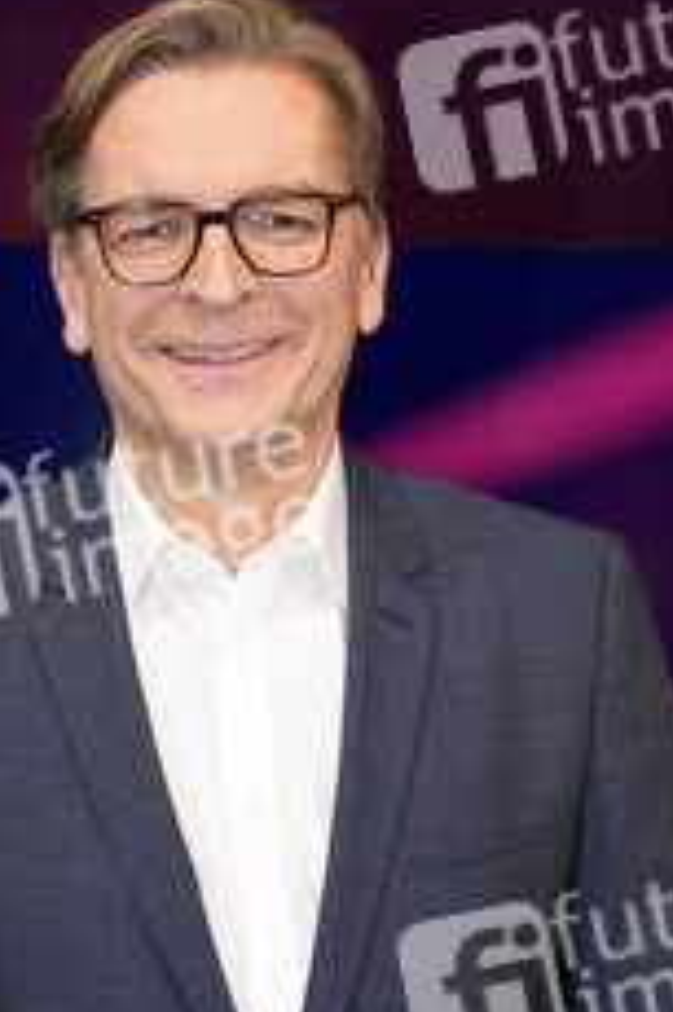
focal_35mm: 66
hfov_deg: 20.5
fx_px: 1853
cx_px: 224
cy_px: 748
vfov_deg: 30.1
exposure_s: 1/125
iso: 2000
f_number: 5.6
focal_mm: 38
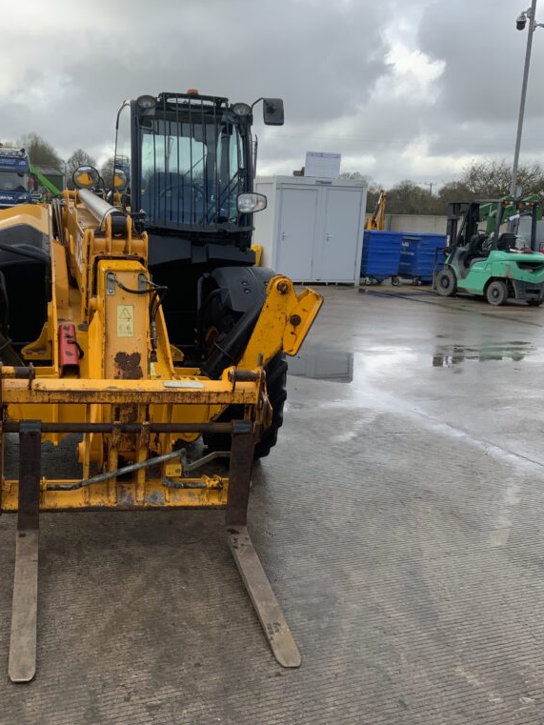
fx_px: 817
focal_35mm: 39
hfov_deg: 36.5
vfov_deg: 47.9
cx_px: 193
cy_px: 361
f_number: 1.8
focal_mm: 3
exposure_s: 1/642
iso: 16
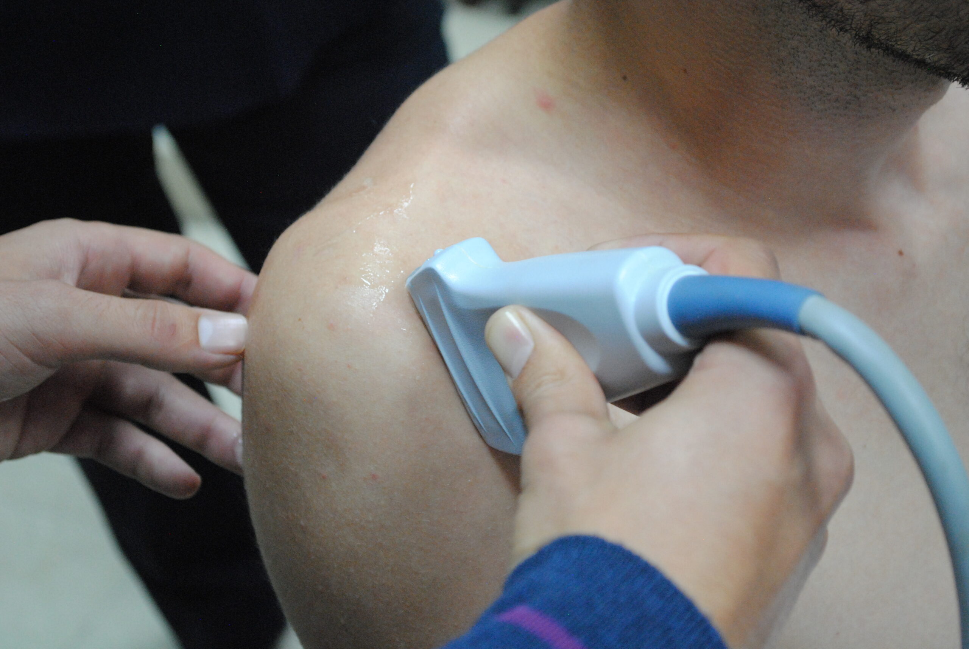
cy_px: 324
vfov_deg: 19.0
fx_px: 1940
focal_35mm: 72
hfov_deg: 28.0
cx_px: 484
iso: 1400
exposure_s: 1/30
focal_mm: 48
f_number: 5.6
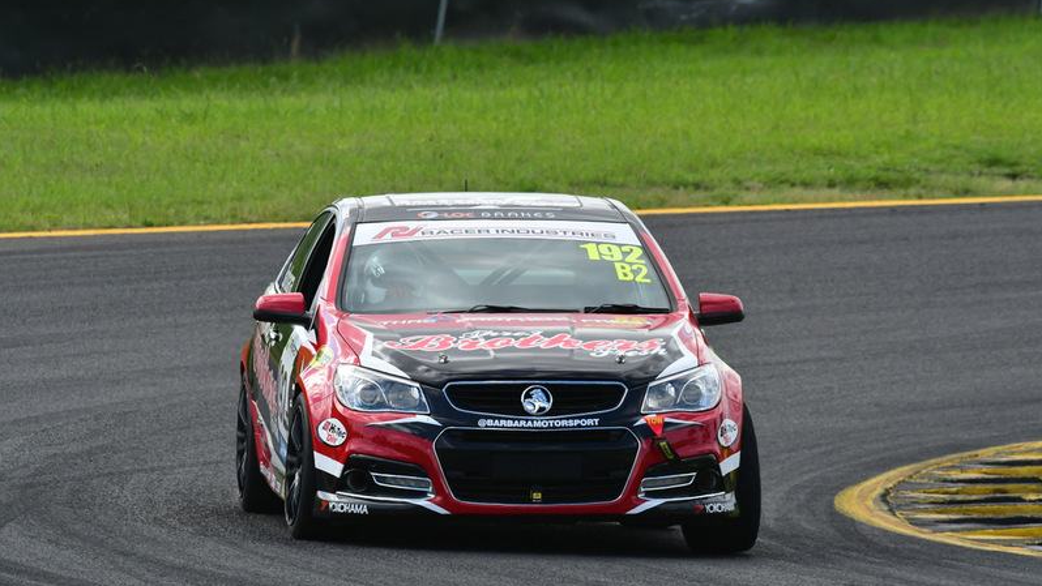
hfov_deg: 2.7
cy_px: 311
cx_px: 521
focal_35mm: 788
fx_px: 21774
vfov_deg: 1.5
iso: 1000
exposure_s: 1/640
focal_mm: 500
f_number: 11
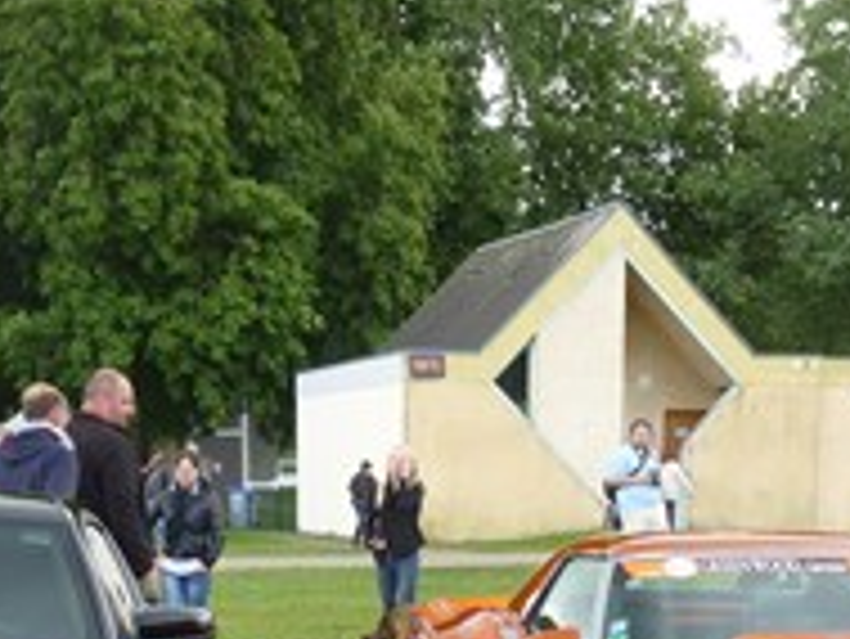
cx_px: 326
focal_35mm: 83
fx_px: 2039
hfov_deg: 23.5
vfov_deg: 16.7
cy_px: 842
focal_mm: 5.5
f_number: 3.6
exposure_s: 1/60
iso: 80
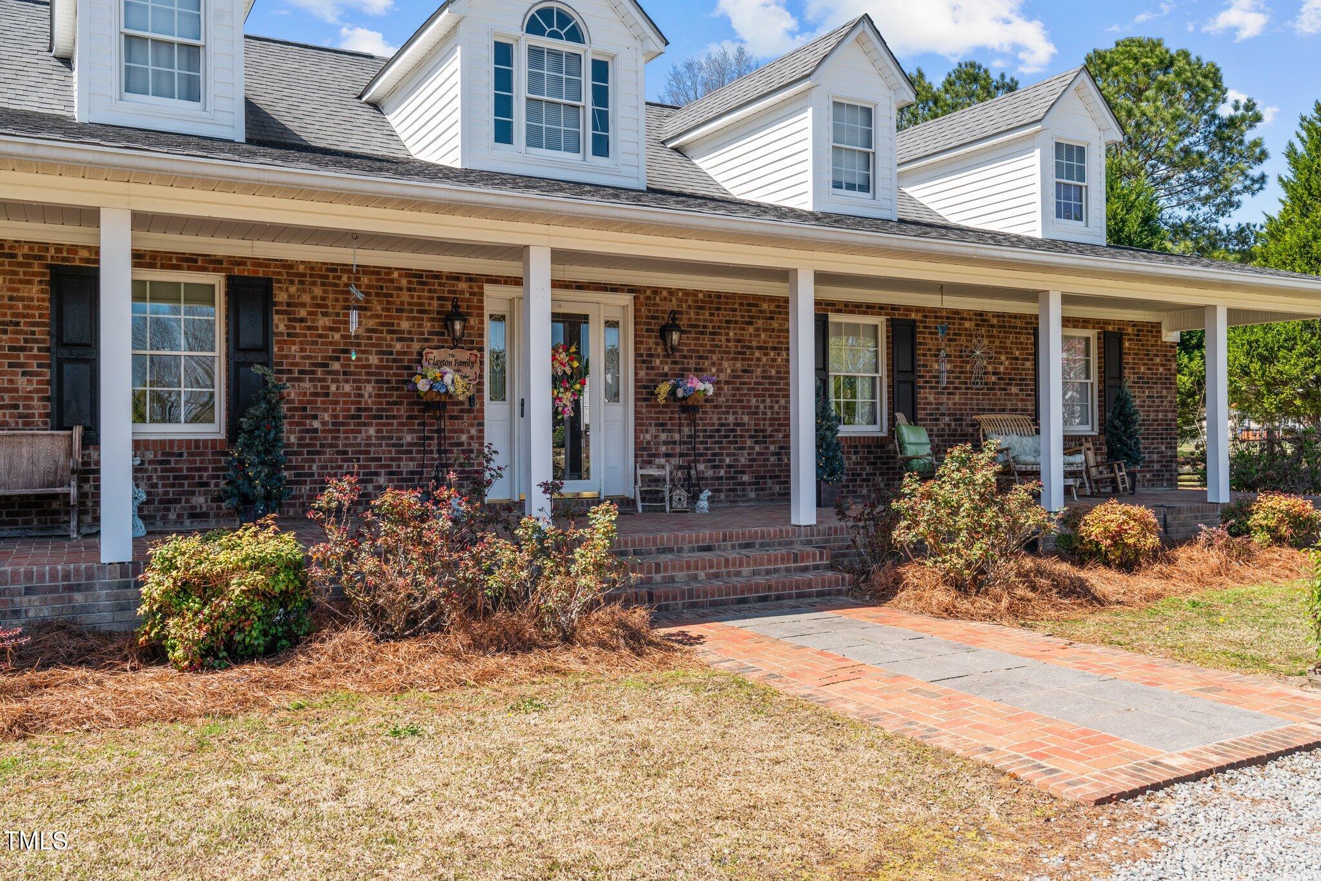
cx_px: 660
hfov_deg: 63.7
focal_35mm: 29
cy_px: 440
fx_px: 1064
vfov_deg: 45.0
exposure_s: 1/320
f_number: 8
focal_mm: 29
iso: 250
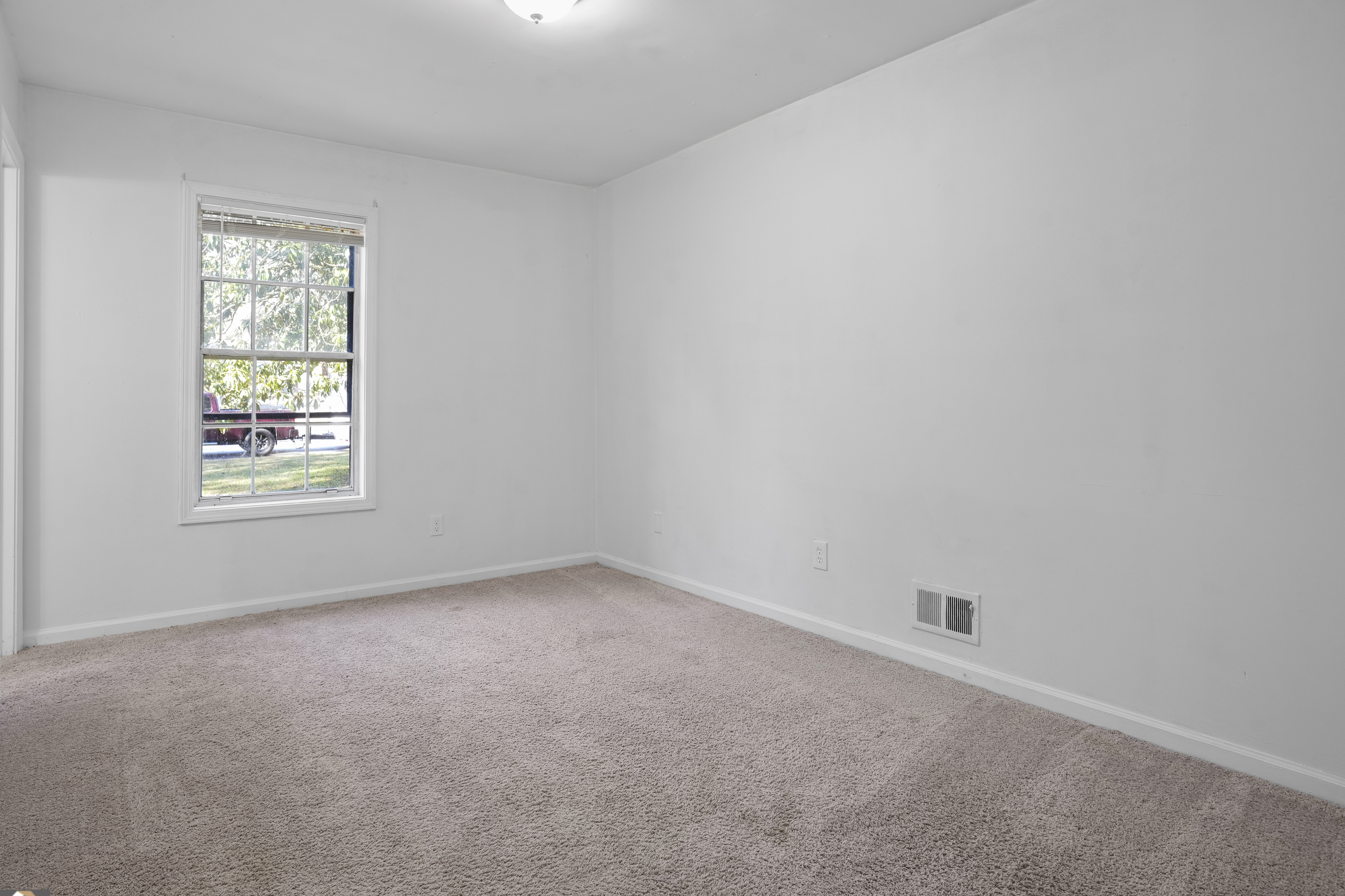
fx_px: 710
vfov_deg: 64.5
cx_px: 652
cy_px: 439
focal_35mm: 19
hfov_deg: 86.9
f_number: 8
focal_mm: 17
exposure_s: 1/2
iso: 200
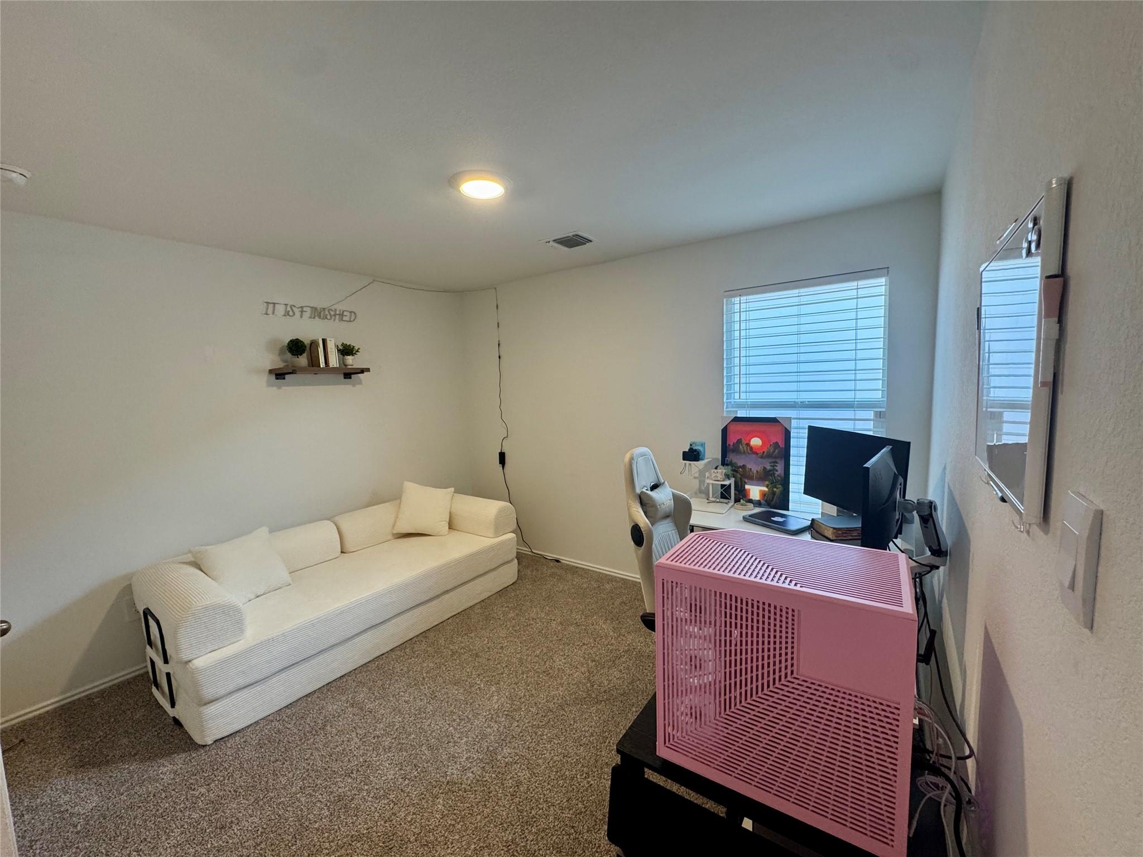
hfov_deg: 102.1
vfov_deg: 85.7
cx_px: 572
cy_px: 428
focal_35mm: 14
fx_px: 462
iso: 200
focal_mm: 2.22
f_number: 2.2
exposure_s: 1/120
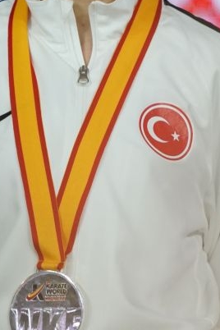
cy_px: 126
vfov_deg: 1.7
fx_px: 10935
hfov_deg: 1.2
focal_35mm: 1193
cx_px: 80
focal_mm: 400
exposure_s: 1/500
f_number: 2.8
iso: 2500
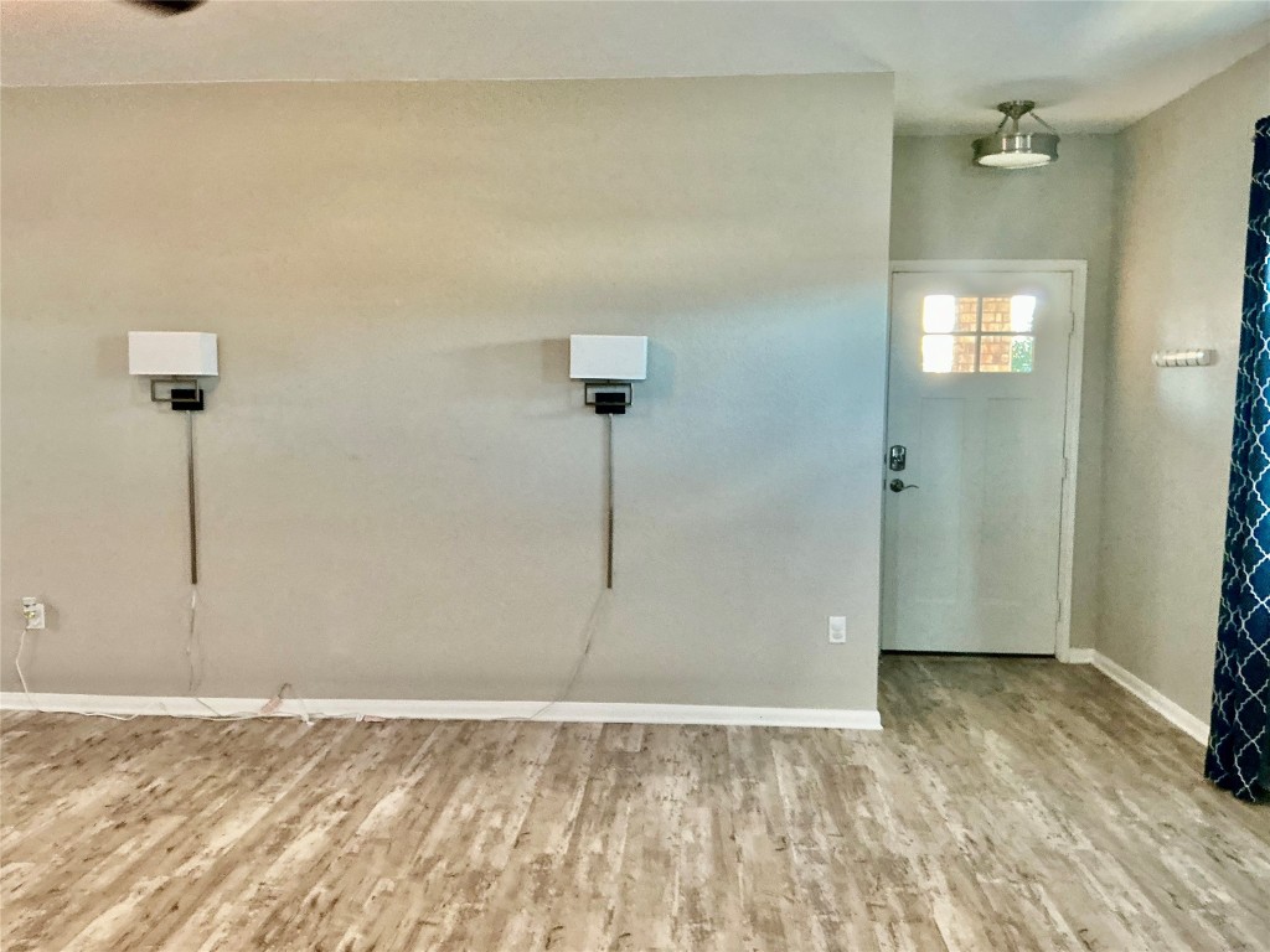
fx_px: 1027
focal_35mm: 28
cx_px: 635
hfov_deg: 63.4
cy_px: 476
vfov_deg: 49.7
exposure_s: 1/60
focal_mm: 3
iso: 250
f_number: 1.8
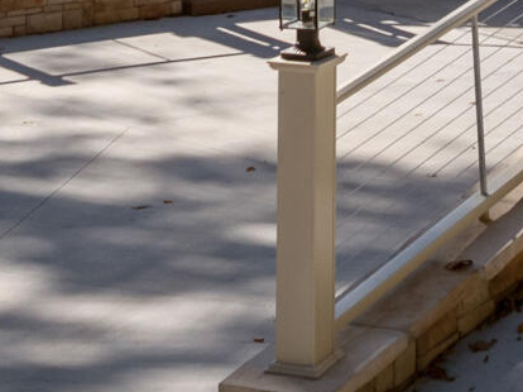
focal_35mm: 174
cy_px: -556
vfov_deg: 7.9
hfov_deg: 11.0
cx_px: 744
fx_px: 2627
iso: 120
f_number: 2.8
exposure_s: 1/200
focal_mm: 12.29
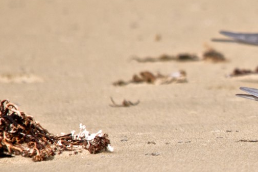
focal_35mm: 2413
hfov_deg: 0.9
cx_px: 404
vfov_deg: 0.6
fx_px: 17281
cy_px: 105
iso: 200
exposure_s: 1/500
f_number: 11
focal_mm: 500
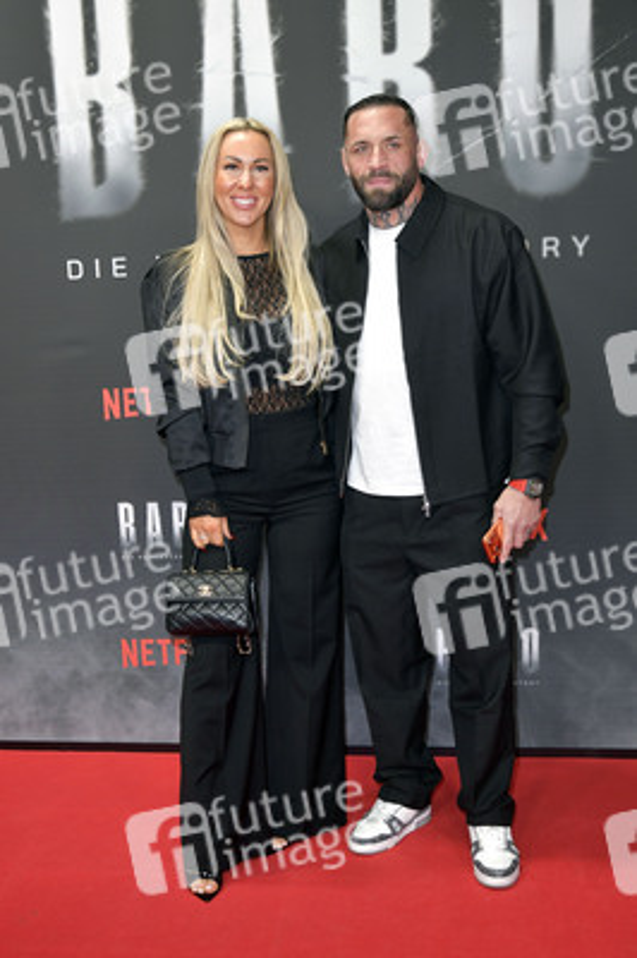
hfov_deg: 35.0
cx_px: 318
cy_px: 479
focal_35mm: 38
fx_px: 1010
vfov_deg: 50.7
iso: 1250
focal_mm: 38
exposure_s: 1/250
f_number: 5.6
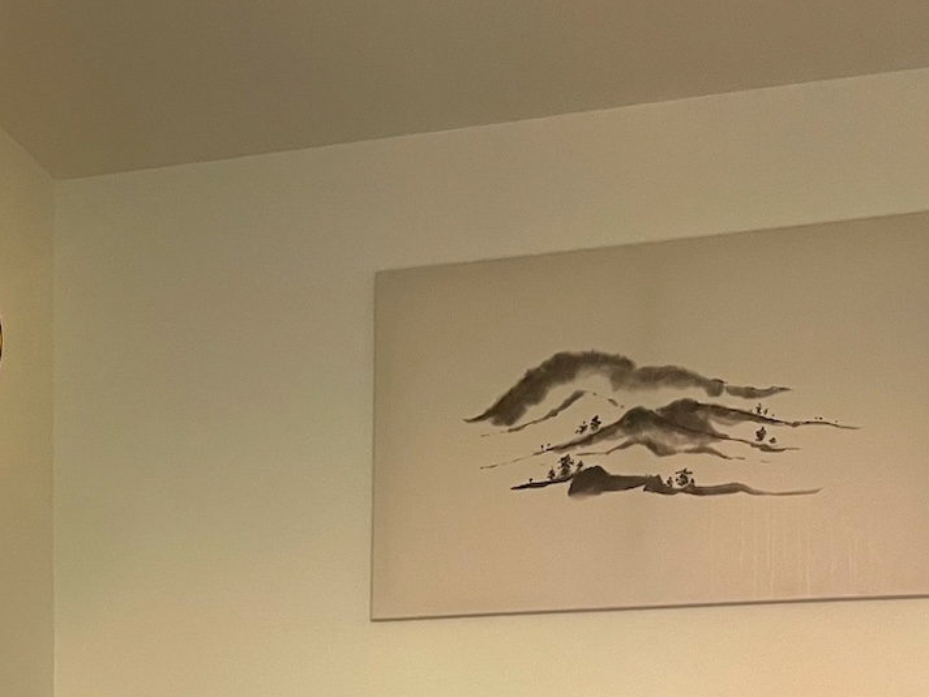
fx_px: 1959
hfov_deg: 25.1
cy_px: 902
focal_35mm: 73
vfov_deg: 18.7
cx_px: -43
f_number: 1.6
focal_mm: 4.2
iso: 100
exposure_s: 1/50
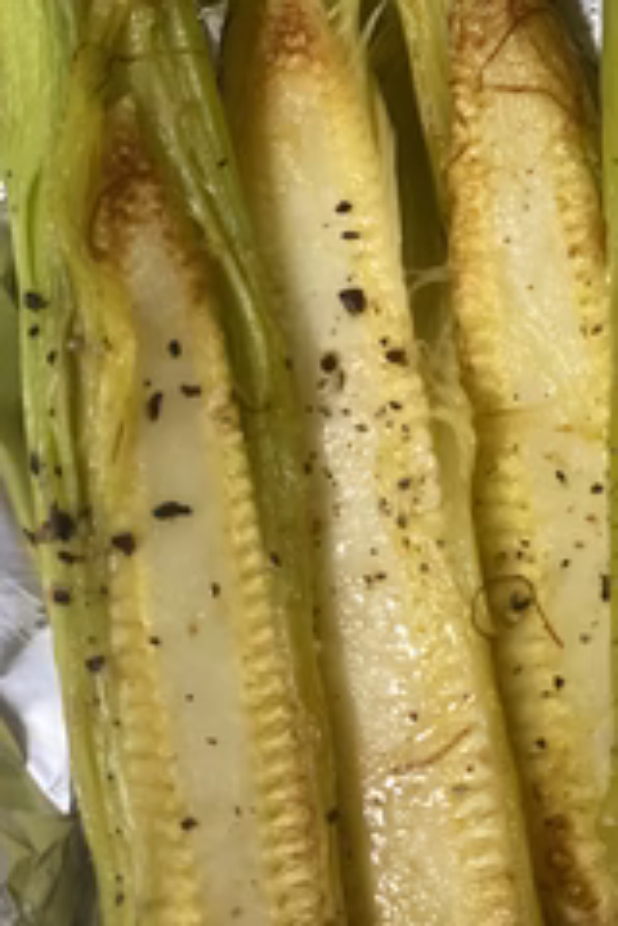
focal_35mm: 90
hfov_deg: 15.1
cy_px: 463
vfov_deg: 22.6
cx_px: 464
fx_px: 2317
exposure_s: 1/50
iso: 125
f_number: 2
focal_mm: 6
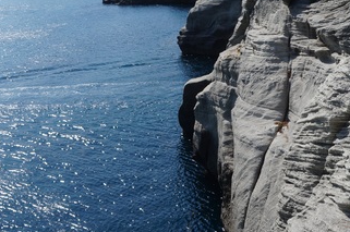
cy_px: 39
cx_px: 101
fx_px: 582
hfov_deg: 33.0
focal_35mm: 60
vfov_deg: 22.2
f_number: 13
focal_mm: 21
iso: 200
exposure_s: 1/400
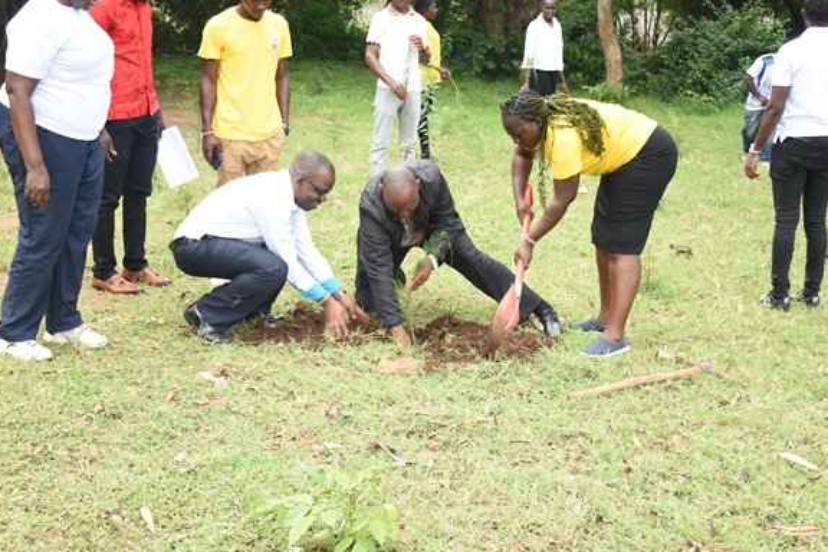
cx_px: 438
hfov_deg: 39.6
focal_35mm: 50
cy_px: 272
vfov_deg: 27.0
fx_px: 1150
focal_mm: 30
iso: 100
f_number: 4
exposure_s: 1/60
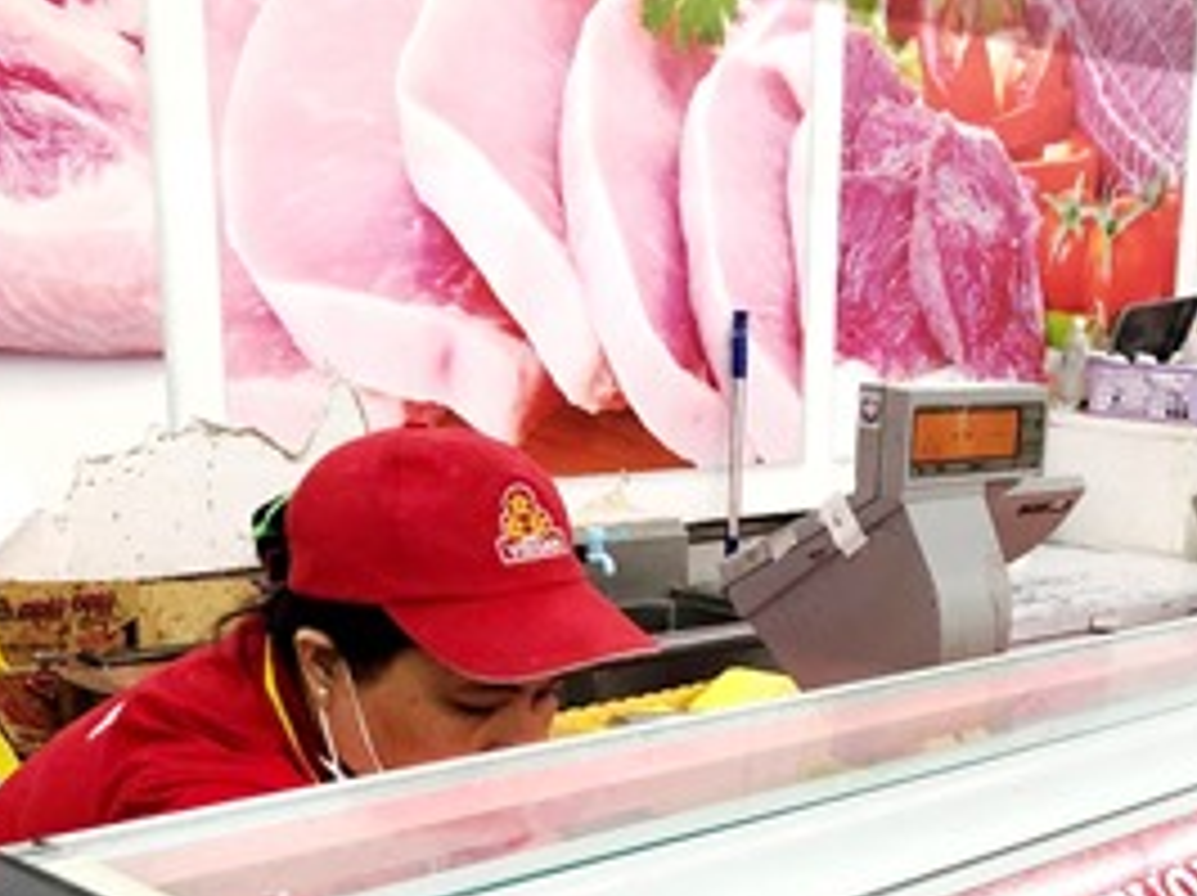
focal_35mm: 59
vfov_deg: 23.5
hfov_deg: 31.4
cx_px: 1048
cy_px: 941
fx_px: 2038
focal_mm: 4
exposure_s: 1/33
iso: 32
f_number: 1.8
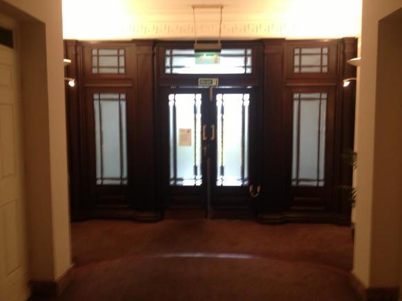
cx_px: 201
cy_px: 150
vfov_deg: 40.7
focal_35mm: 35
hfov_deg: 52.6
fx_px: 406
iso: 100
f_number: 2.4
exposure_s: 1/20
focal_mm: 4.28
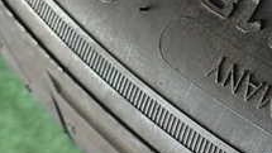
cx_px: 378
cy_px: -72
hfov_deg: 23.6
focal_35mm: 76
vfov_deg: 14.8
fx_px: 548
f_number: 2.8
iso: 100
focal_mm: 4.5
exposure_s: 1/60
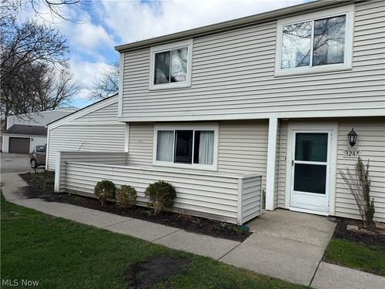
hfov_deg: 71.6
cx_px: 192
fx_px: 267
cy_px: 144
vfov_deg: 56.8
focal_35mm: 24
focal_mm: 6.76
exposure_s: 1/3021
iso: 80
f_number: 1.78
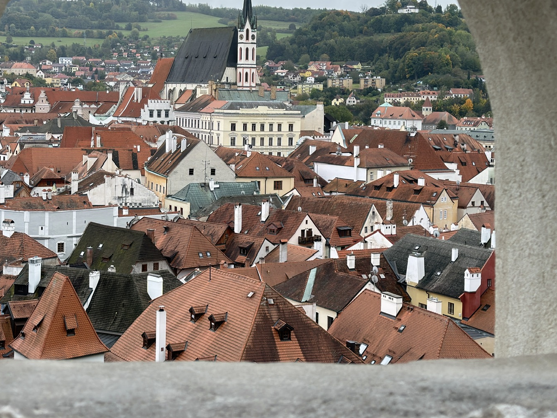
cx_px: 232
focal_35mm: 62
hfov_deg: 31.1
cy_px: 141
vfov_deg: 23.6
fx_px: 998
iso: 64
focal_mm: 6.76
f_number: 1.78
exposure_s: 1/611
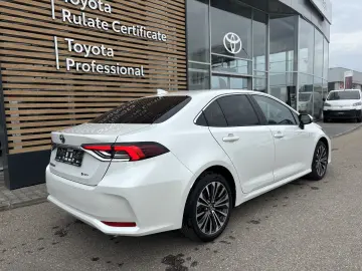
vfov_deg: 53.1
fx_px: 272
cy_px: 136
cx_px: 181
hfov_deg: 67.3
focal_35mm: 26
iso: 50
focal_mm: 5.96
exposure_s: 1/1499
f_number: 1.6
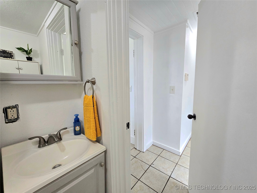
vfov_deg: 89.9
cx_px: 128
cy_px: 96
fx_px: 97
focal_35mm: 13
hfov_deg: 106.2
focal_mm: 2.2
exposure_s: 1/60.2
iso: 160
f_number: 2.2
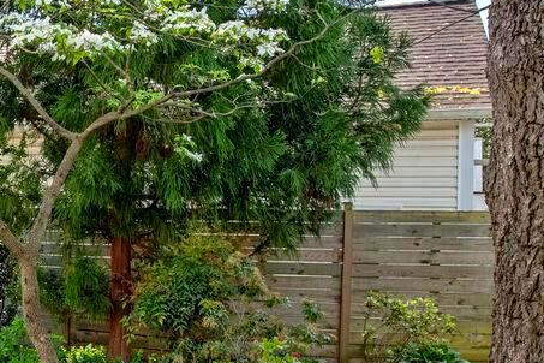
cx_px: -136
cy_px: 218
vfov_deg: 22.2
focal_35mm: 61
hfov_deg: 28.0
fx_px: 922
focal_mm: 16
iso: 400
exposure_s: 1/125
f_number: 8
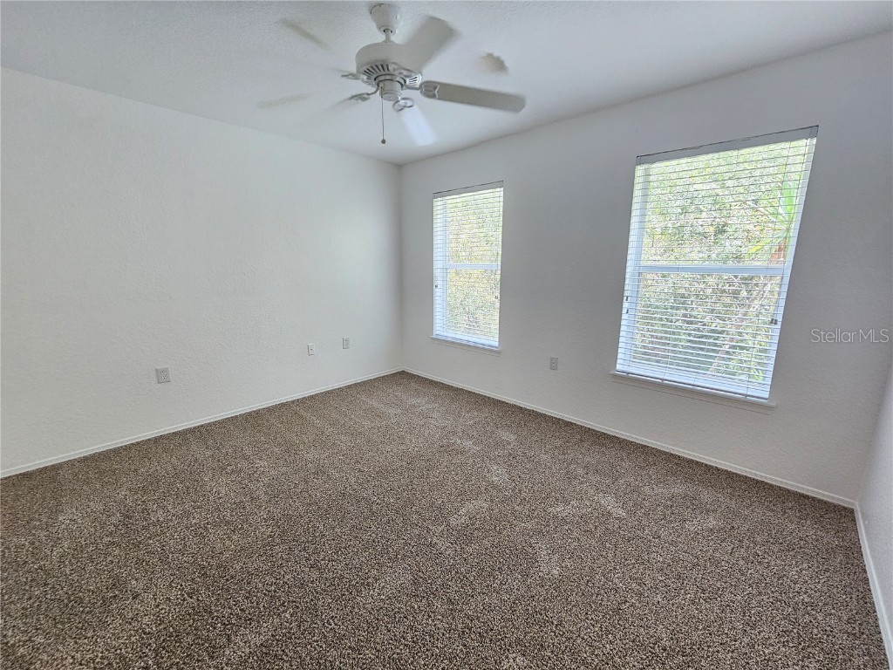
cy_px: 335
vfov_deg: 89.9
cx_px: 446
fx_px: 335
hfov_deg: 106.2
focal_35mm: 13
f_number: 2.2
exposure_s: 1/100
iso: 250
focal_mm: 2.2
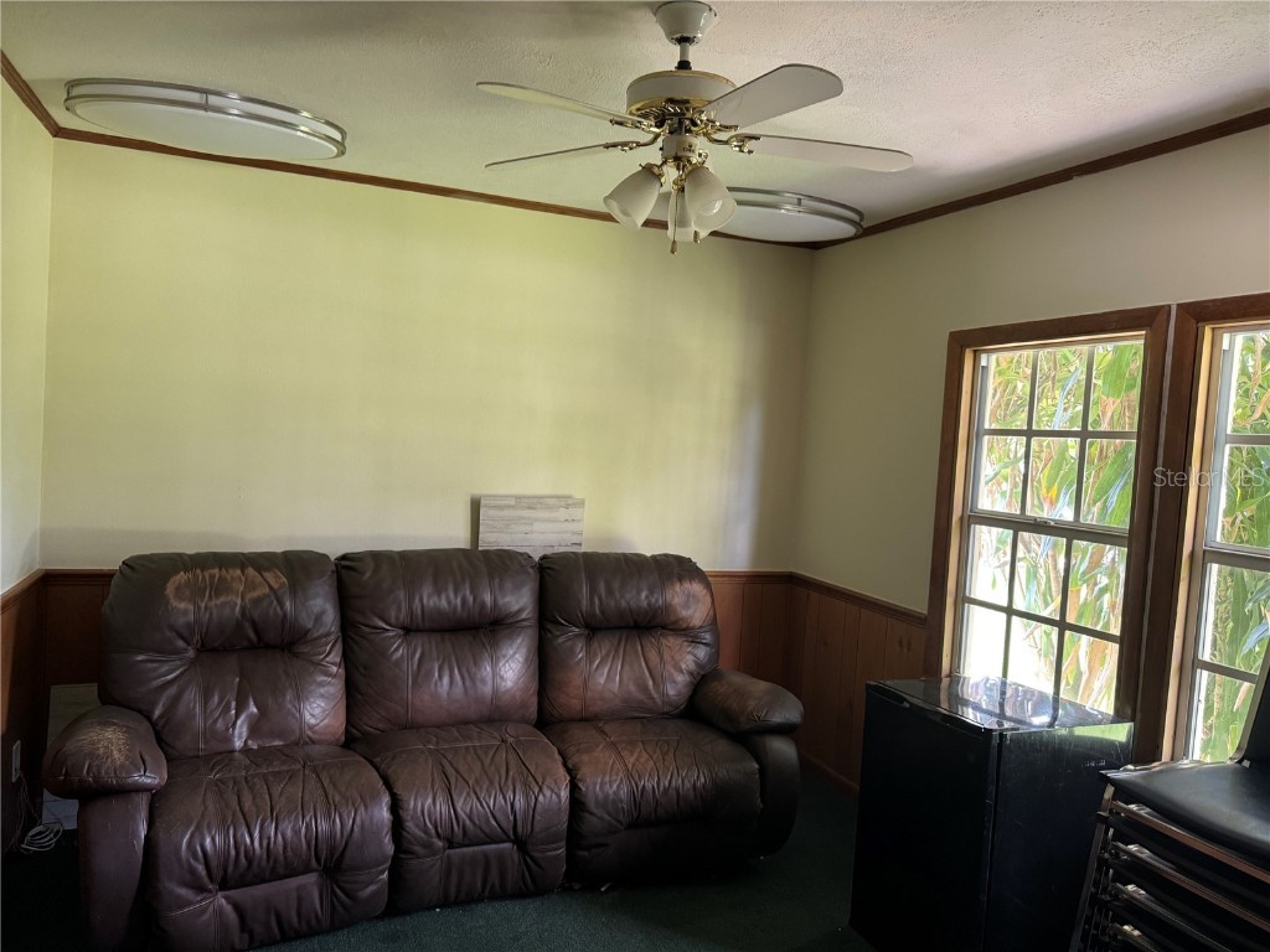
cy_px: 476
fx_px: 881
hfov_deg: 71.6
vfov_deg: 56.8
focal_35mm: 24
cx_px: 635
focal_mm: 6.76
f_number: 1.78
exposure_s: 1/60
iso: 400
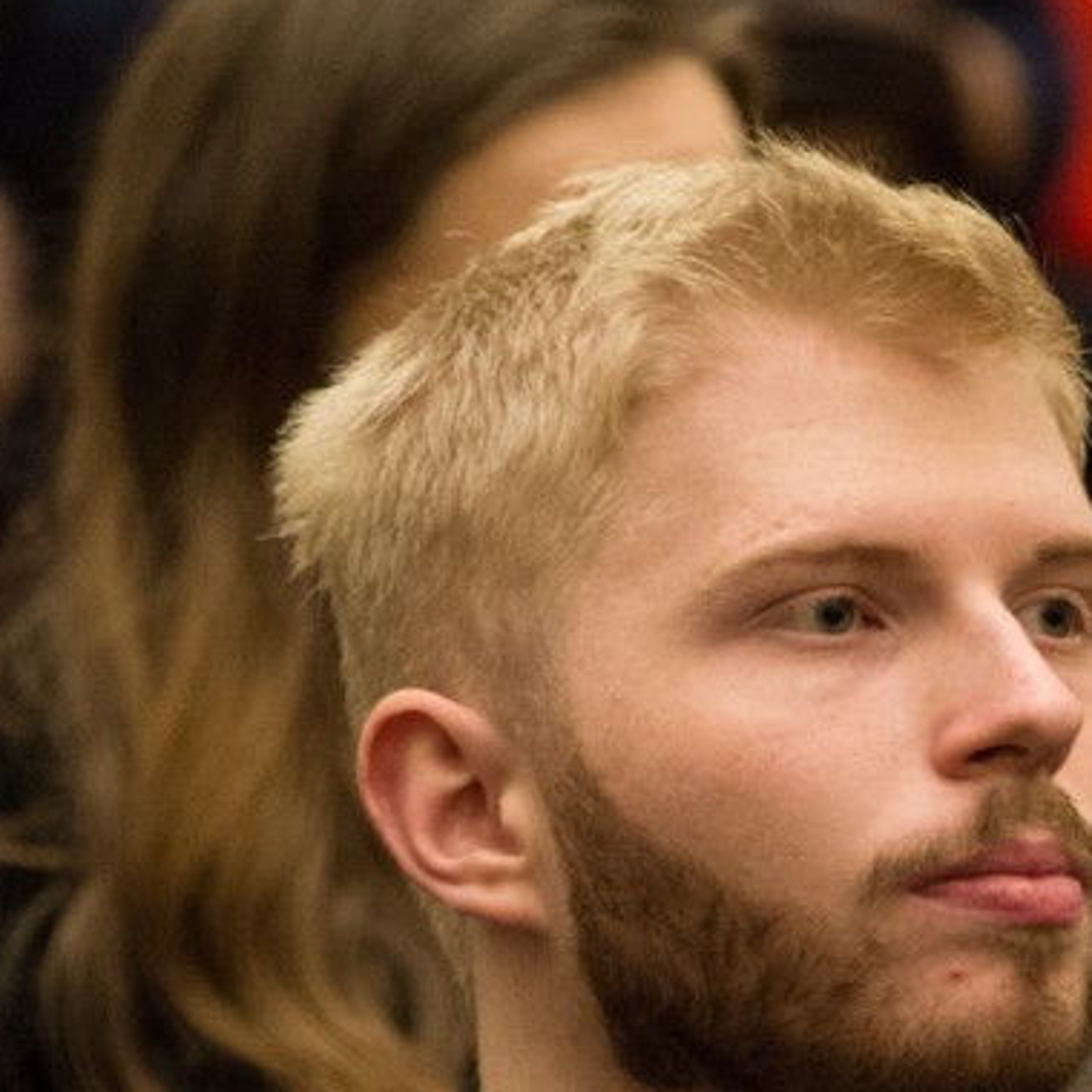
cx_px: 731
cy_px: 1112
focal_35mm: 964
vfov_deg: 1.8
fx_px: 34405
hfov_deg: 1.8
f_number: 5.6
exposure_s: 1/50
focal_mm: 300
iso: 4000
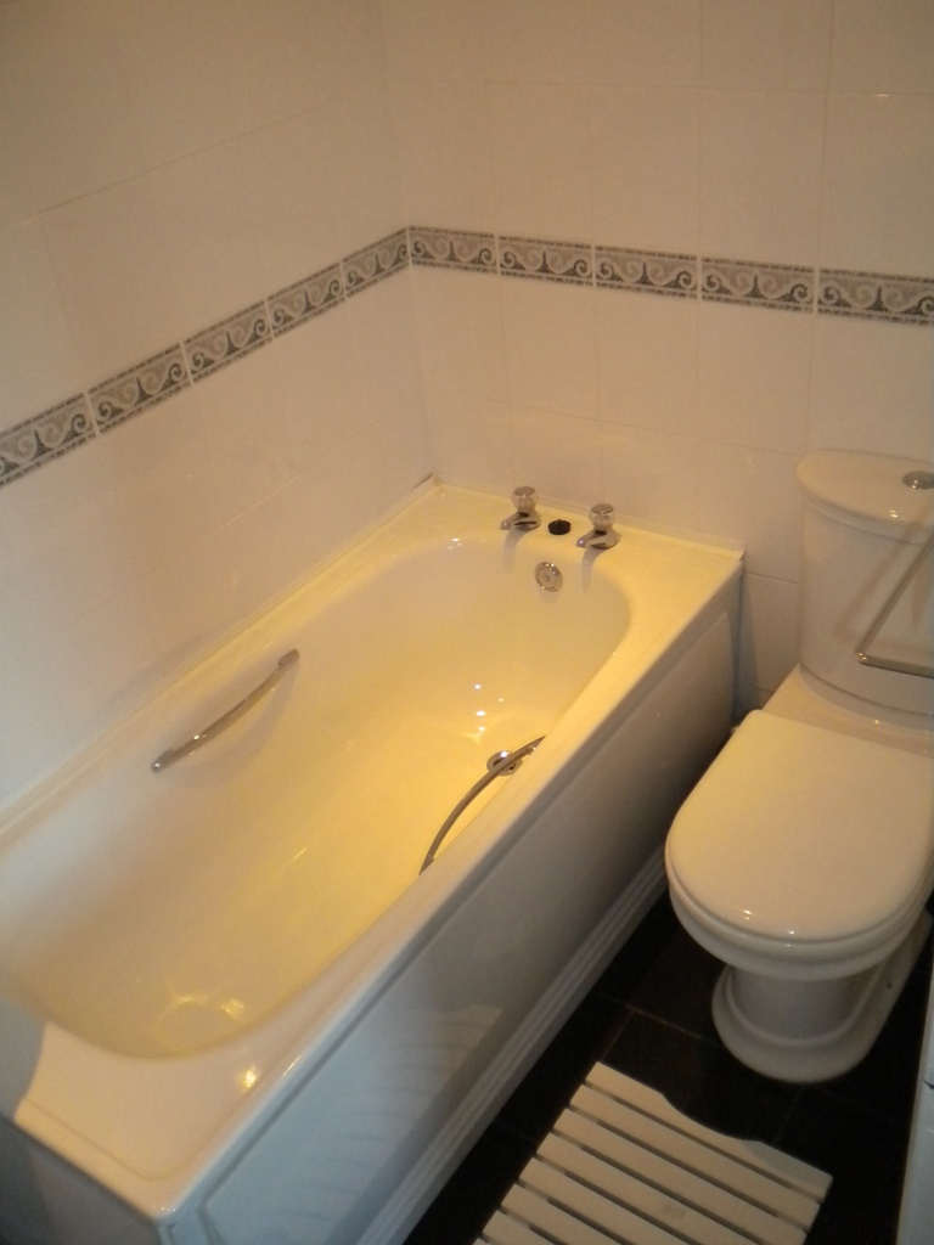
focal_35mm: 35
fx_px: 1259
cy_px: 622
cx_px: 467
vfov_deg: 52.6
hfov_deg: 40.7
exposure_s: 1/57.2
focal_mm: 6.3
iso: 400
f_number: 3.1
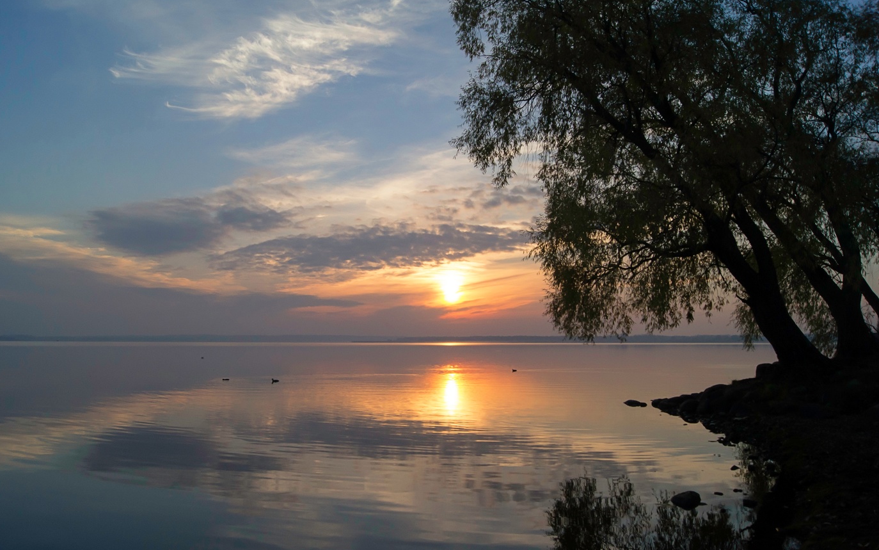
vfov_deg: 44.5
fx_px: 671
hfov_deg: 66.5
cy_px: 286
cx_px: 432
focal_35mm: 28
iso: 800
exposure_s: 1/2000
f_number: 7.1
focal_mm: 18
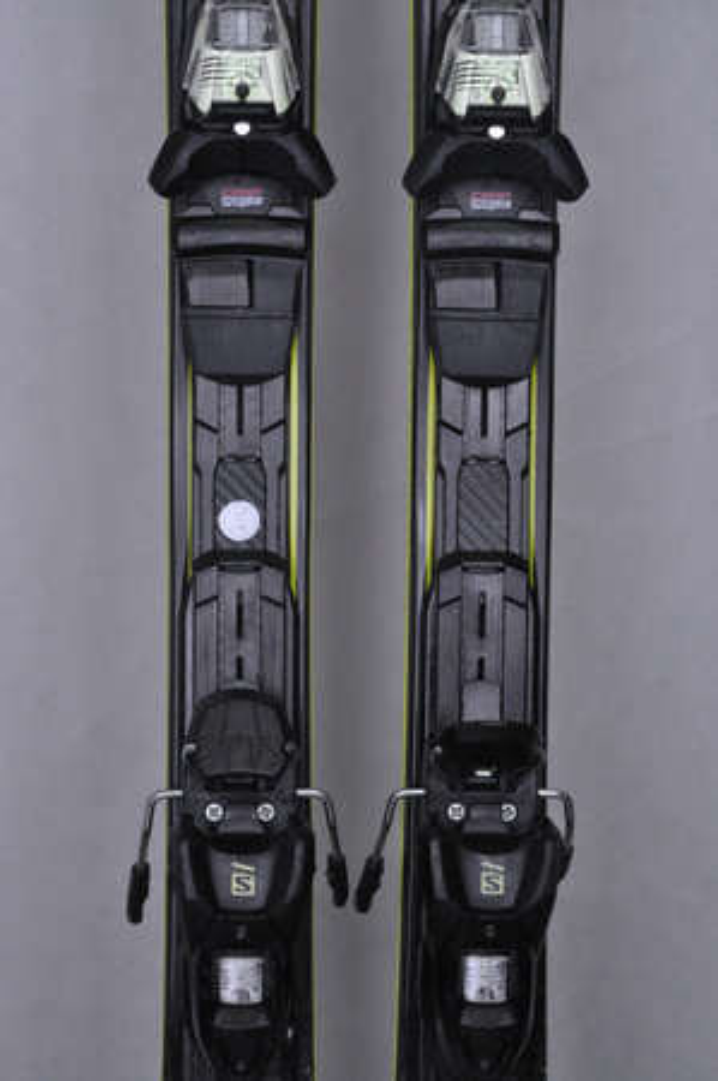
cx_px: 359
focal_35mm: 112
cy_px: 540
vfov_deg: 18.2
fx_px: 3373
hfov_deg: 12.2
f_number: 9.5
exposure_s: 1/125
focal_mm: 75
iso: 3200
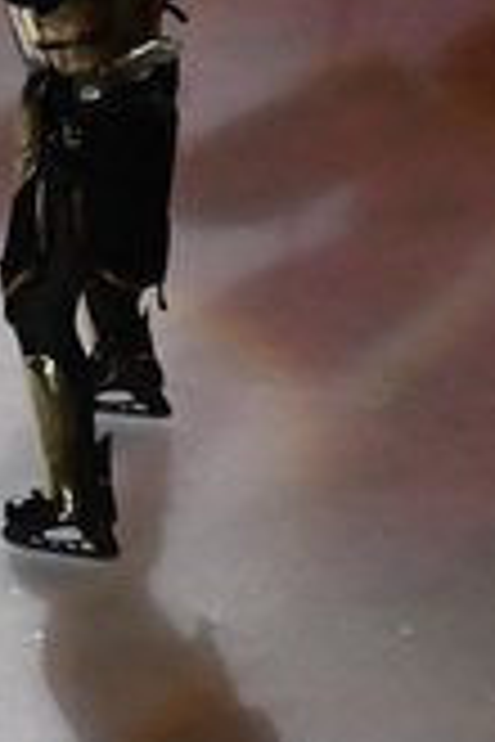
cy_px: 184
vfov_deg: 1.9
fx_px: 22479
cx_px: -248
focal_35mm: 1090
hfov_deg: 1.3
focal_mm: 120
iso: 5600
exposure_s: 1/500
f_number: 4
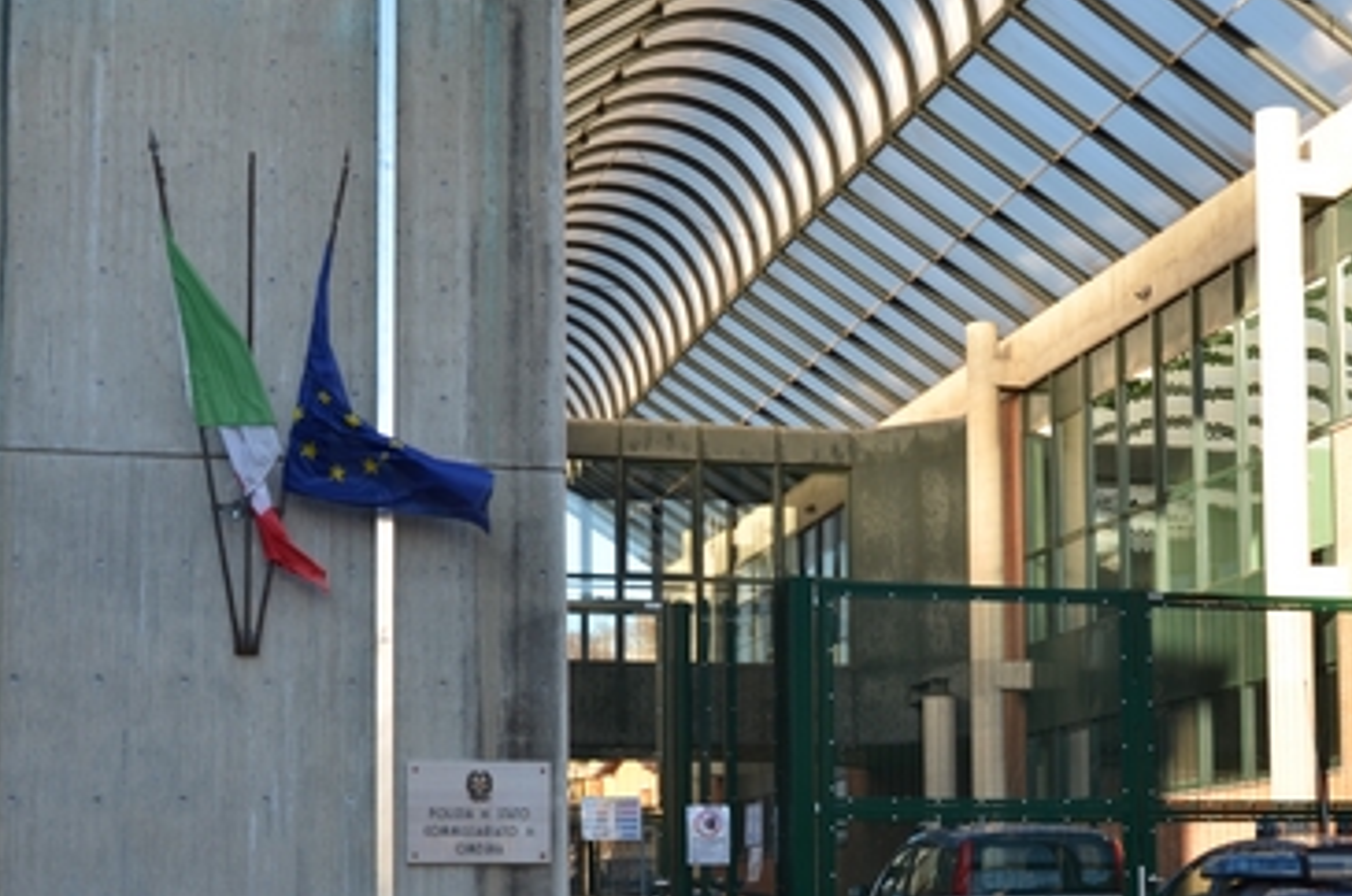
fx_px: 2587
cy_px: 774
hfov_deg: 29.2
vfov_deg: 19.4
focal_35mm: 69
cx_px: 848
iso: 100
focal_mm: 24
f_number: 6.3
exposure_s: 1/160
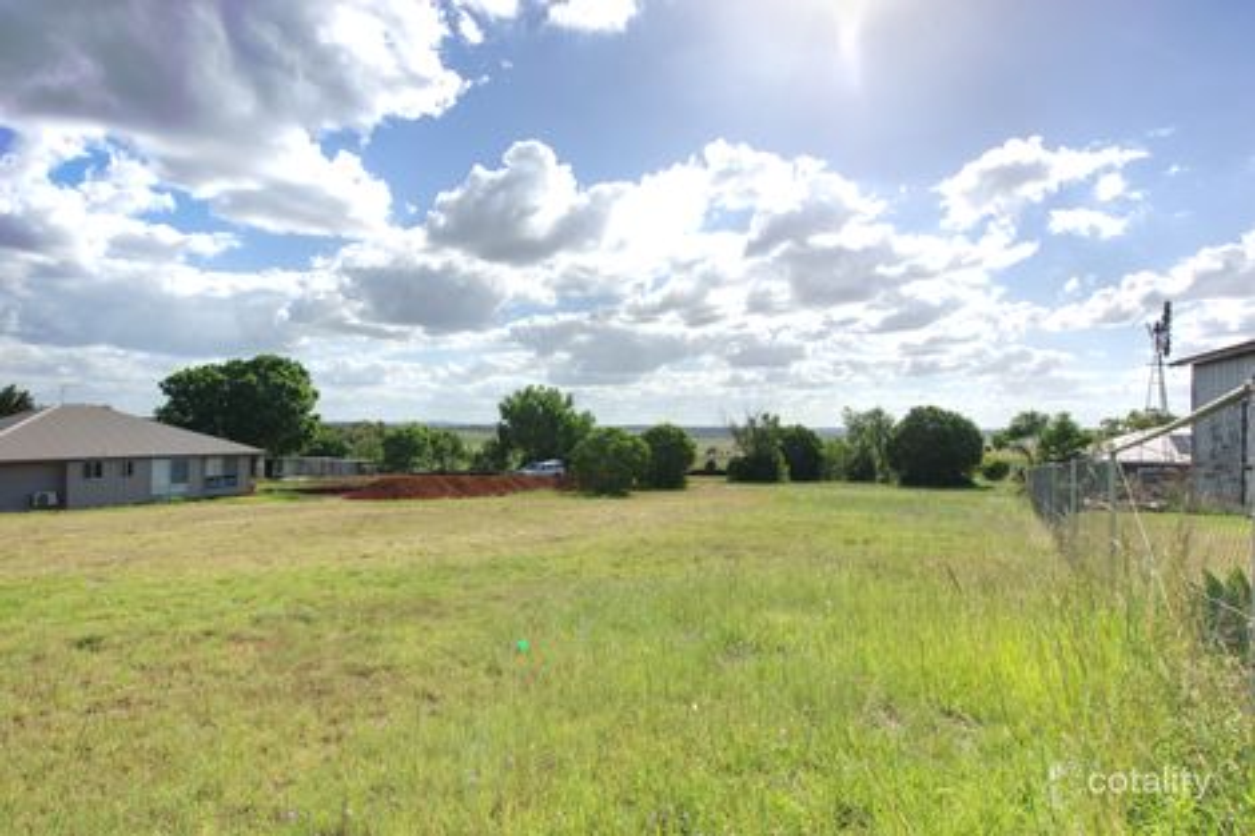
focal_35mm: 18
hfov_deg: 90.0
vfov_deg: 67.3
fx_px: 627
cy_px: 418
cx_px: 628
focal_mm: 12
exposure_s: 1/500
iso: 100
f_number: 5.6
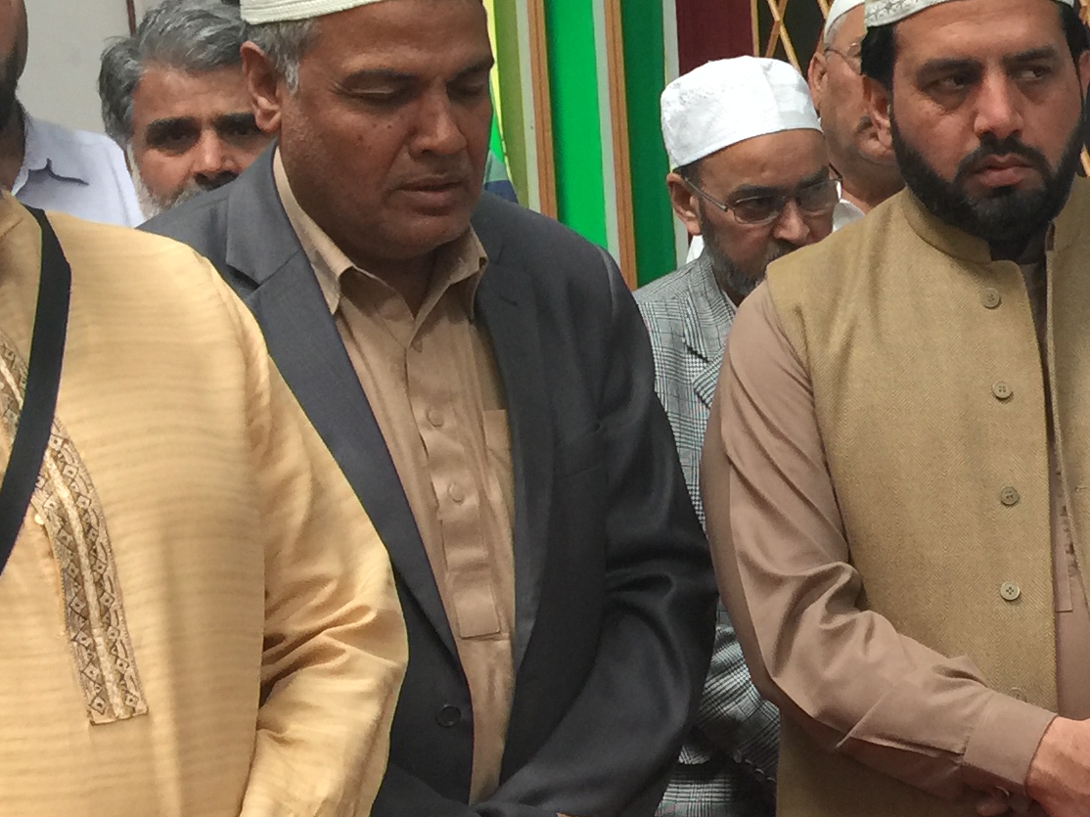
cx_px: 1129
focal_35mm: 85
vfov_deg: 17.1
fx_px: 2676
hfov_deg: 22.0
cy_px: 729
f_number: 2.2
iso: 50
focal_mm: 4.15
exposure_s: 1/33
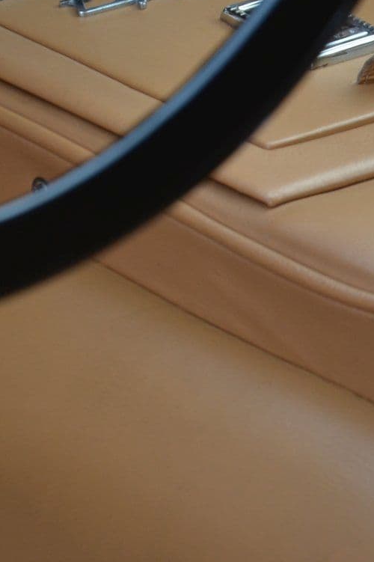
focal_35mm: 269
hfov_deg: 5.1
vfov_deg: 7.7
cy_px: 200
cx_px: 469
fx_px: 4199
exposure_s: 1/90
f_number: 5.3
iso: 400
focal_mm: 75
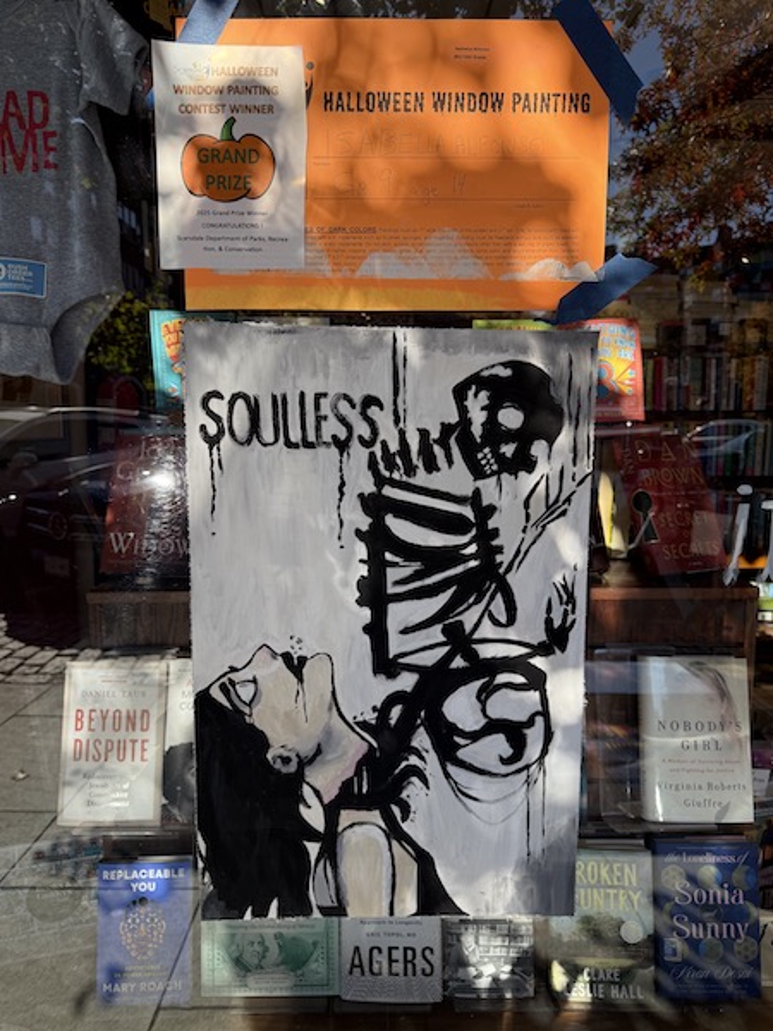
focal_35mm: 24
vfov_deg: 71.6
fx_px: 715
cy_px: 516
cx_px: 386
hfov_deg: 56.8
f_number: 1.78
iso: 100
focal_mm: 6.76
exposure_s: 1/1585
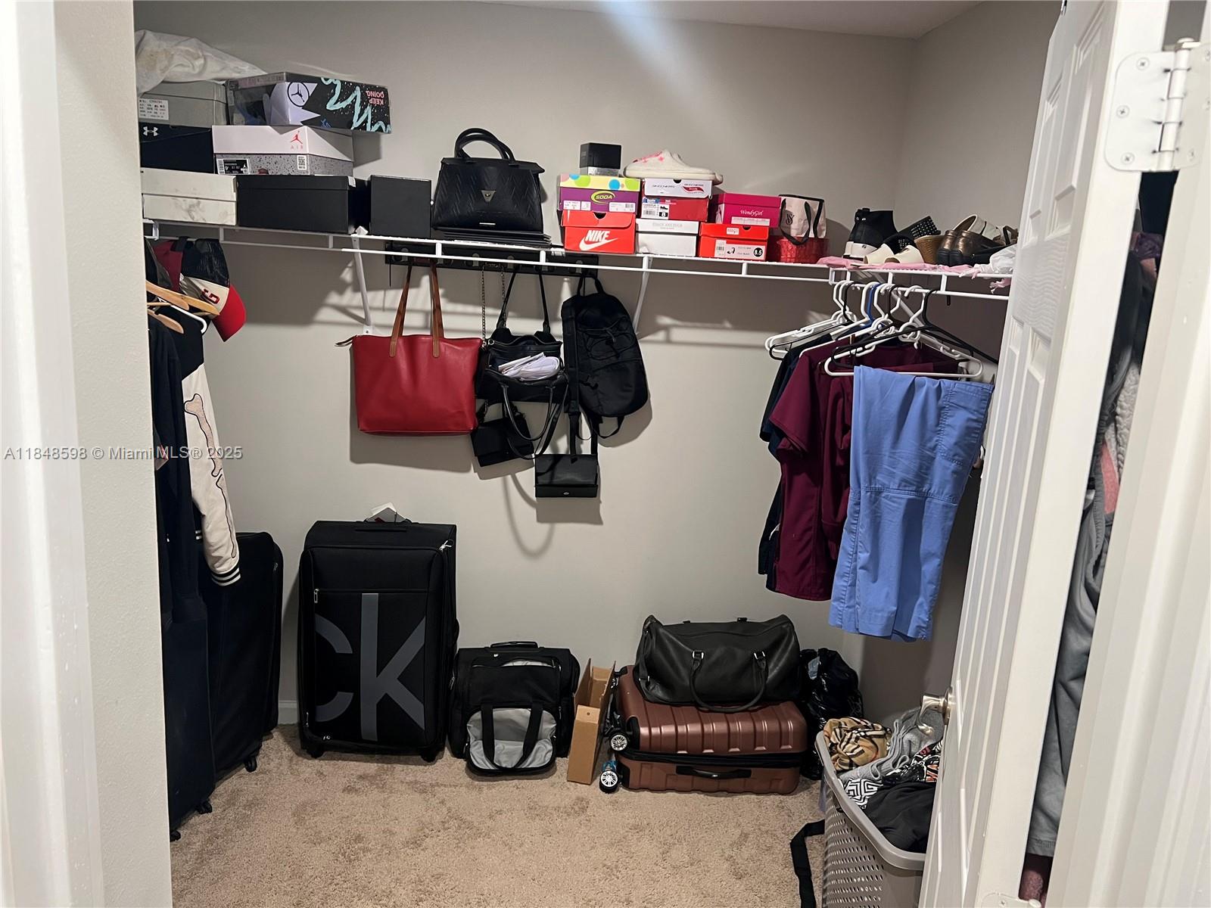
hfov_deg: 67.3
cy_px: 454
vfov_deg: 53.1
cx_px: 606
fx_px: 910
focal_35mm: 26
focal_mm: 5.7
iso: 160
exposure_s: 1/51
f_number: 1.5
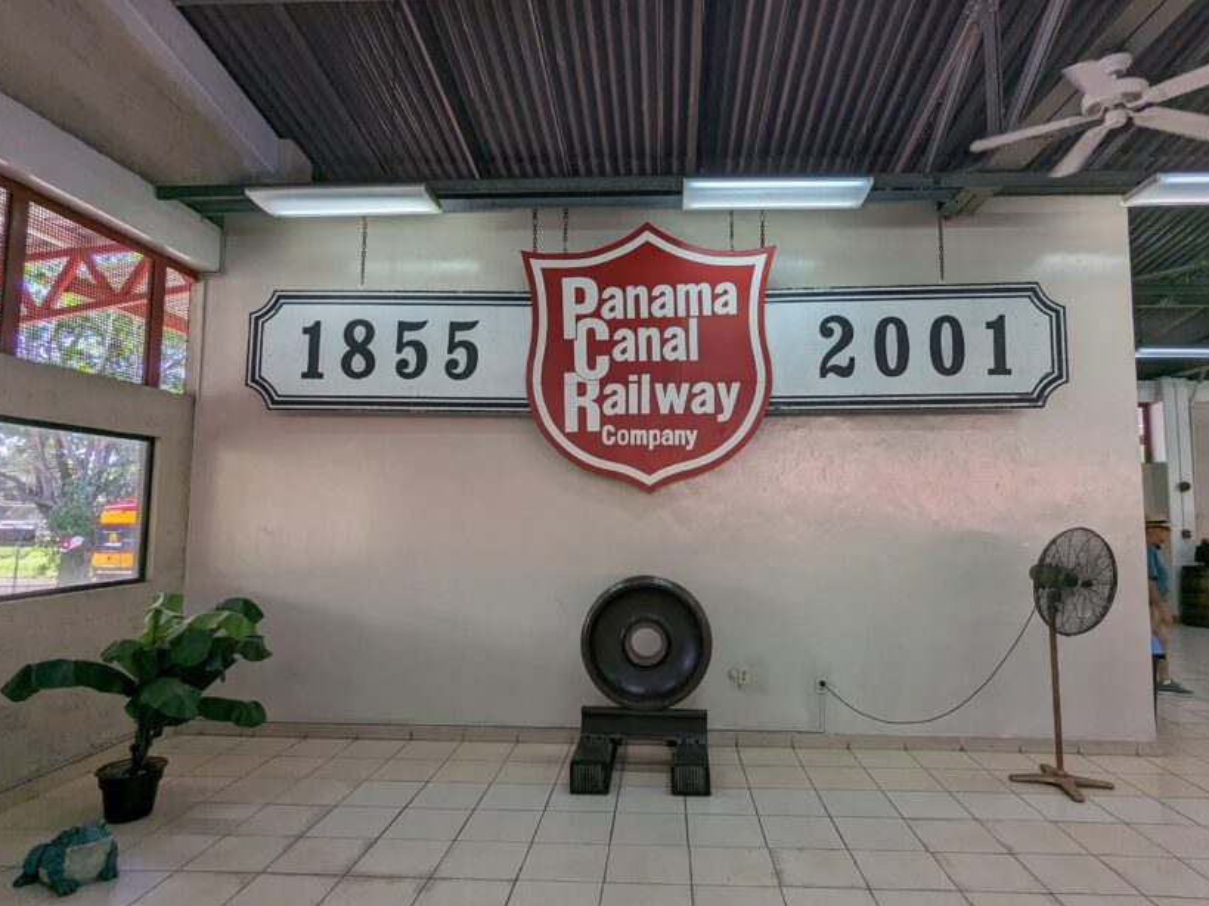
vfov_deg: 66.0
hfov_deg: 81.7
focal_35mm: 20
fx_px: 698
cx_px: 639
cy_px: 449
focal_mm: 2.35
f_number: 2.2
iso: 40
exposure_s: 1/120
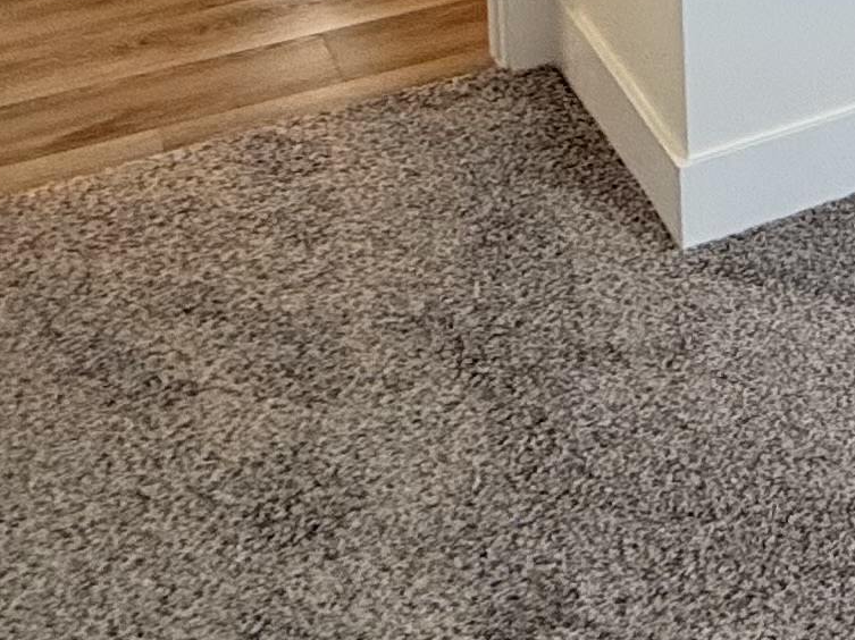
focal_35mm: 75
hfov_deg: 16.5
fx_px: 1852
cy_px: -531
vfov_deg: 16.3
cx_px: 1871
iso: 80
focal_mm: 2.22
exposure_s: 1/120
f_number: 2.2
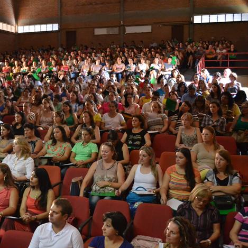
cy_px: 126
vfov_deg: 36.1
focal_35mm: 47
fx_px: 381
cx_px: 72
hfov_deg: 35.5
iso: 3200
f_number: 4
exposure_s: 1/10
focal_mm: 24
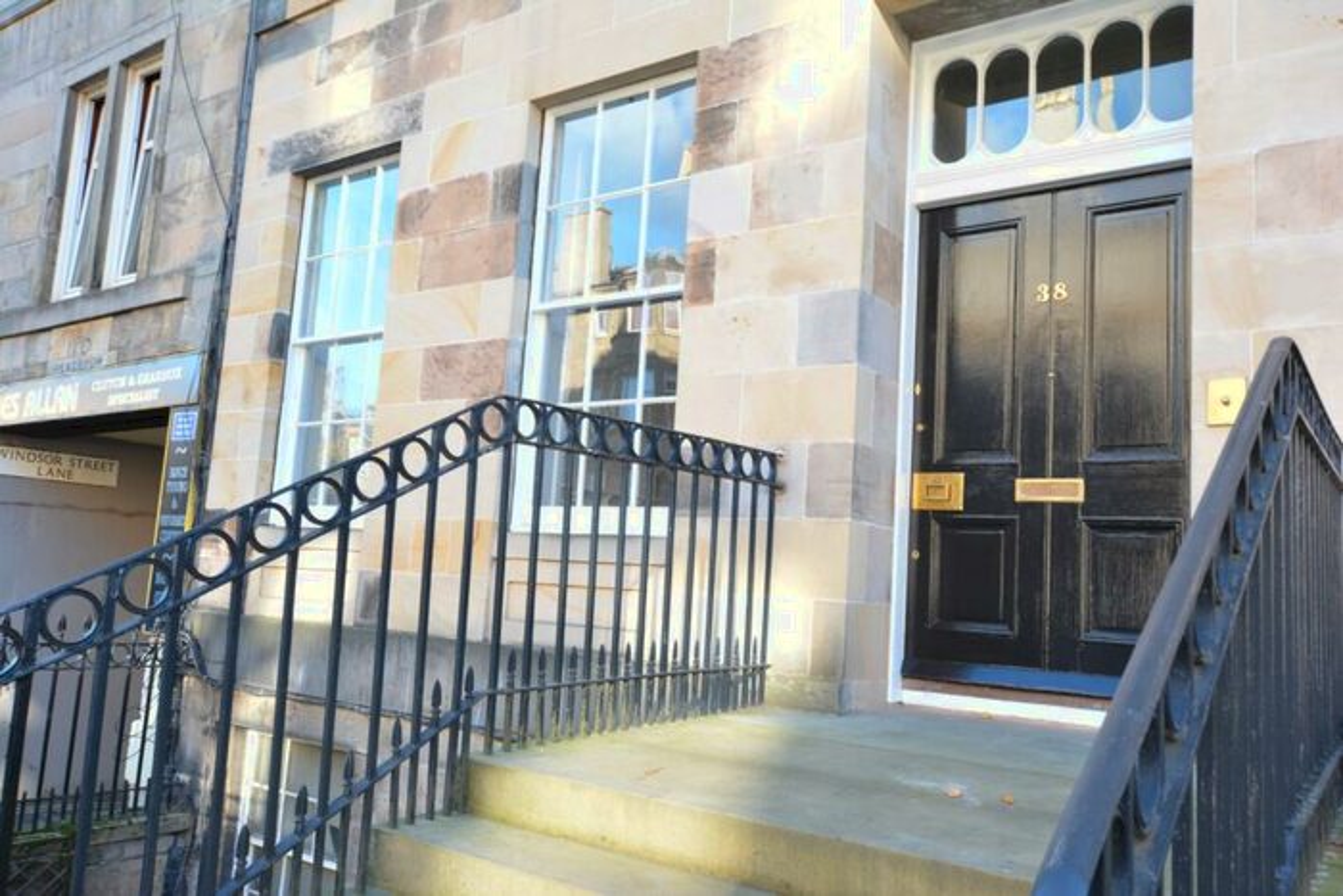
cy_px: 448
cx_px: 672
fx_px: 1119
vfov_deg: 43.6
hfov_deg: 61.9
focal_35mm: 30
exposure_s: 1/15
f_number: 8
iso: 200
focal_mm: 20
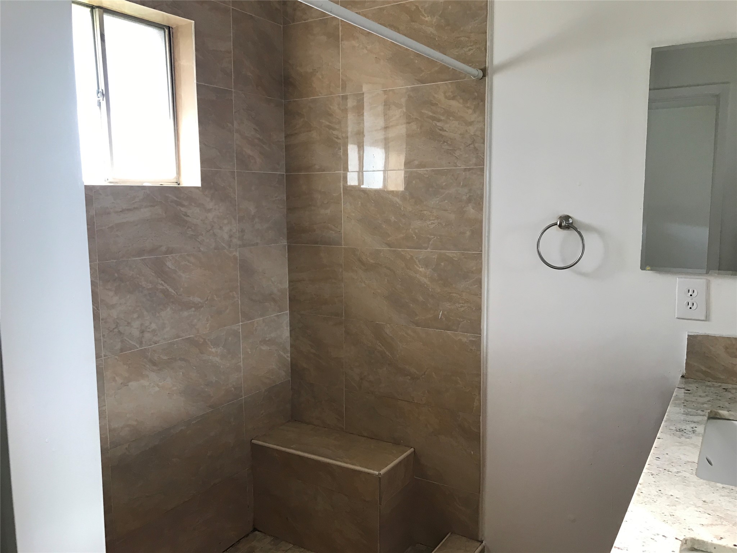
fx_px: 596
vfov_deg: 49.7
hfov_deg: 63.4
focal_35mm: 28
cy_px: 276
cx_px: 368
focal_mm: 3.99
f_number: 1.8
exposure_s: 1/40
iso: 25
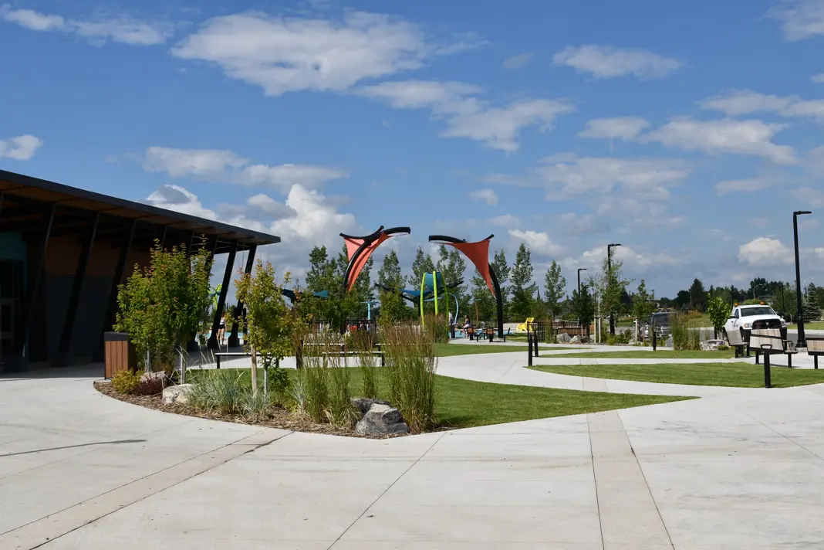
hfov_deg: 38.2
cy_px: 275
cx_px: 412
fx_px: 1190
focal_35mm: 52
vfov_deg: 26.0
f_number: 10
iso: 100
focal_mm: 26
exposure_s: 1/400
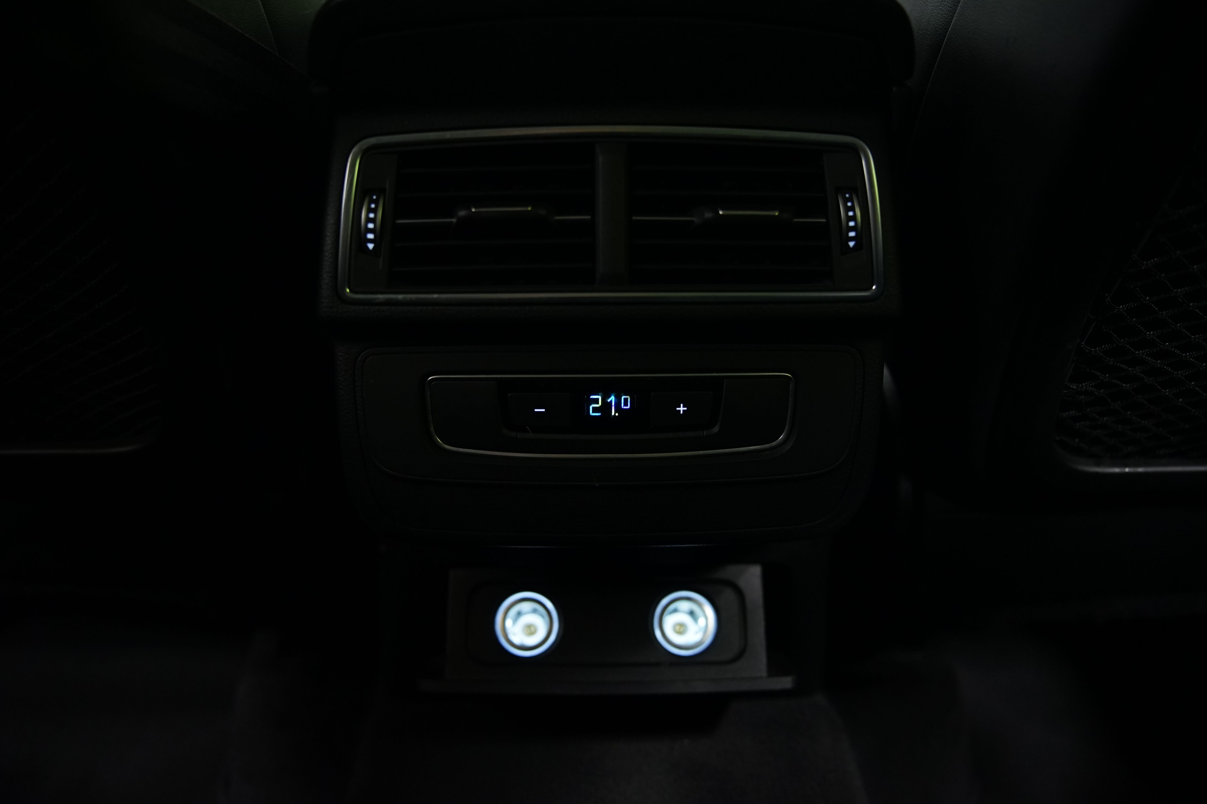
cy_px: 402
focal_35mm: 30
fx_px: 1006
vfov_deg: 43.6
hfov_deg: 61.9
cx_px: 604
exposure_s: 1/30
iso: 1600
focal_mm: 30
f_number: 2.8
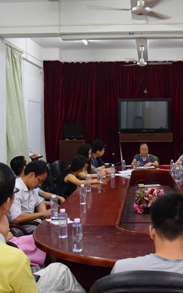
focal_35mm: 51
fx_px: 407
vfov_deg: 39.6
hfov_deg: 24.9
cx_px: 145
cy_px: 147
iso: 3200
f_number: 3.8
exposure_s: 1/80
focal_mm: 22
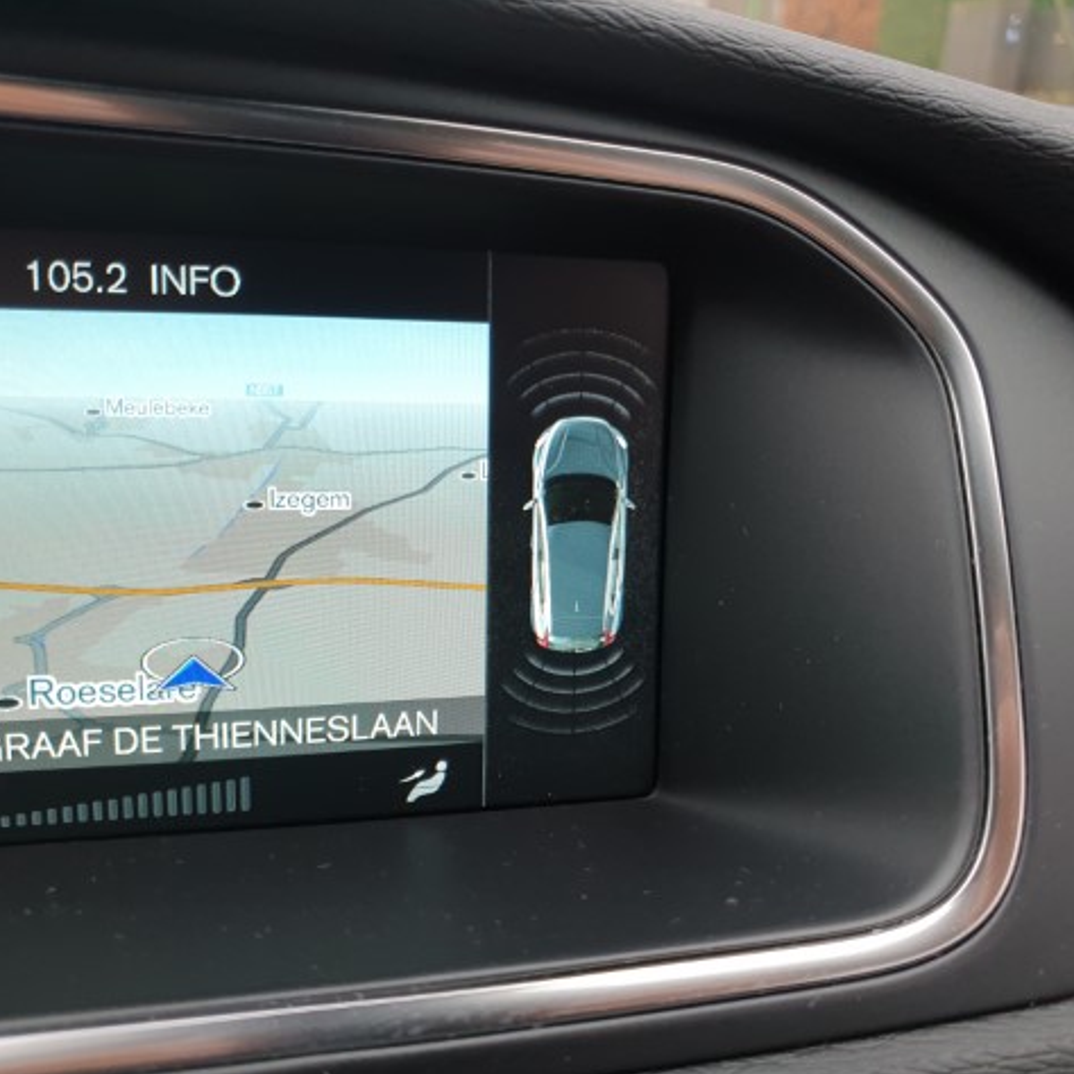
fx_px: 1088
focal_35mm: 31
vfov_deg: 52.5
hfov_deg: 52.5
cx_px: 571
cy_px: 539
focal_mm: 4.3
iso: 64
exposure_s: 1/120
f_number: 1.5
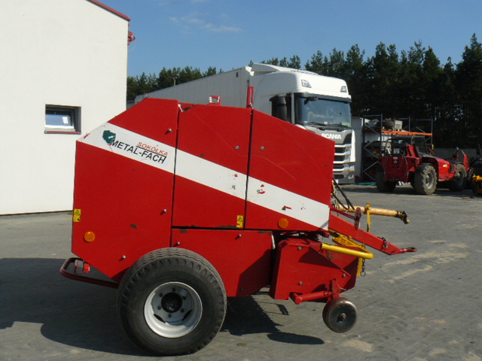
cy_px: 180
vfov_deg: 39.7
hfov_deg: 51.4
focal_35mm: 36
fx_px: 501
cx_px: 241
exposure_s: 1/500
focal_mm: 6
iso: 100
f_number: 6.3
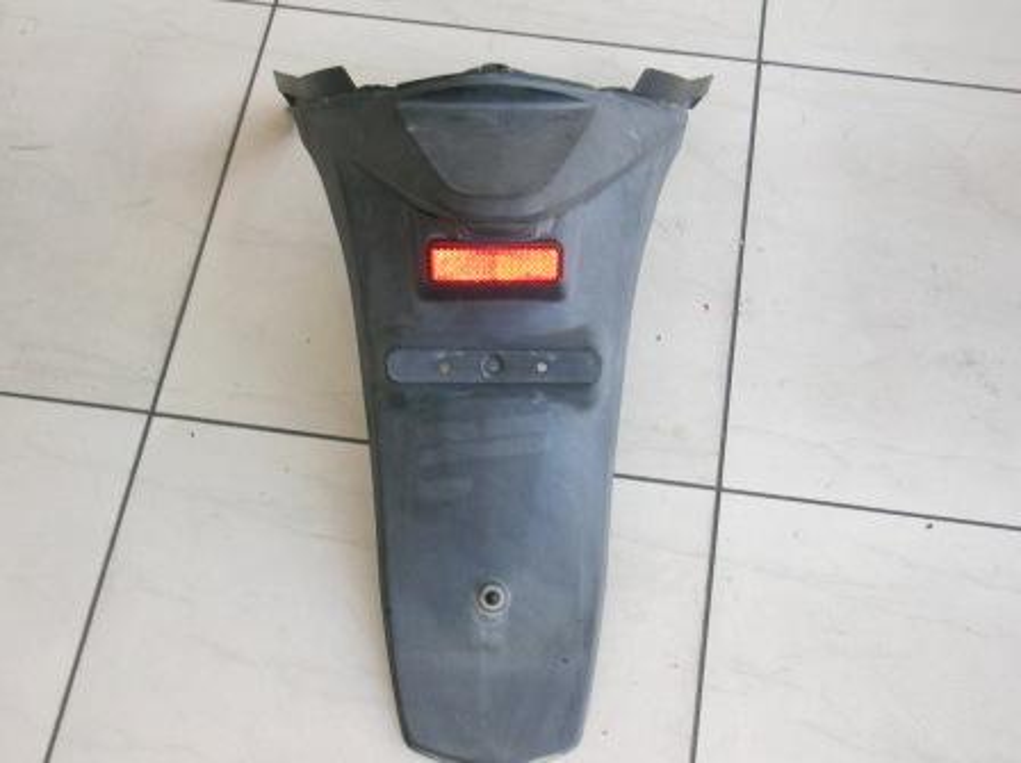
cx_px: 510
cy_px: 382
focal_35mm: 62
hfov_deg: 31.2
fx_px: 1827
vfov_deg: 23.6
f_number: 3.6
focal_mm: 10.2
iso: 50
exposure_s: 1/30
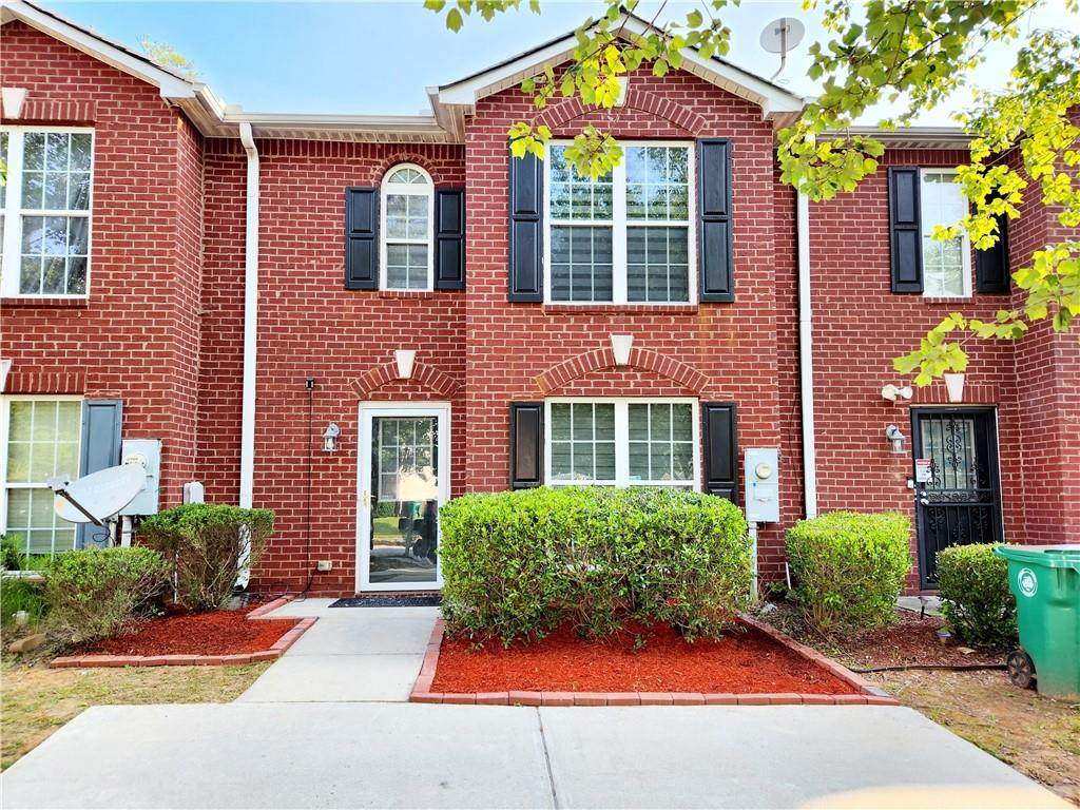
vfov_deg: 58.9
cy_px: 405
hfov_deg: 73.9
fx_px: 718
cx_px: 540
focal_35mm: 23
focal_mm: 5.4
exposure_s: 1/182
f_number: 1.8
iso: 20
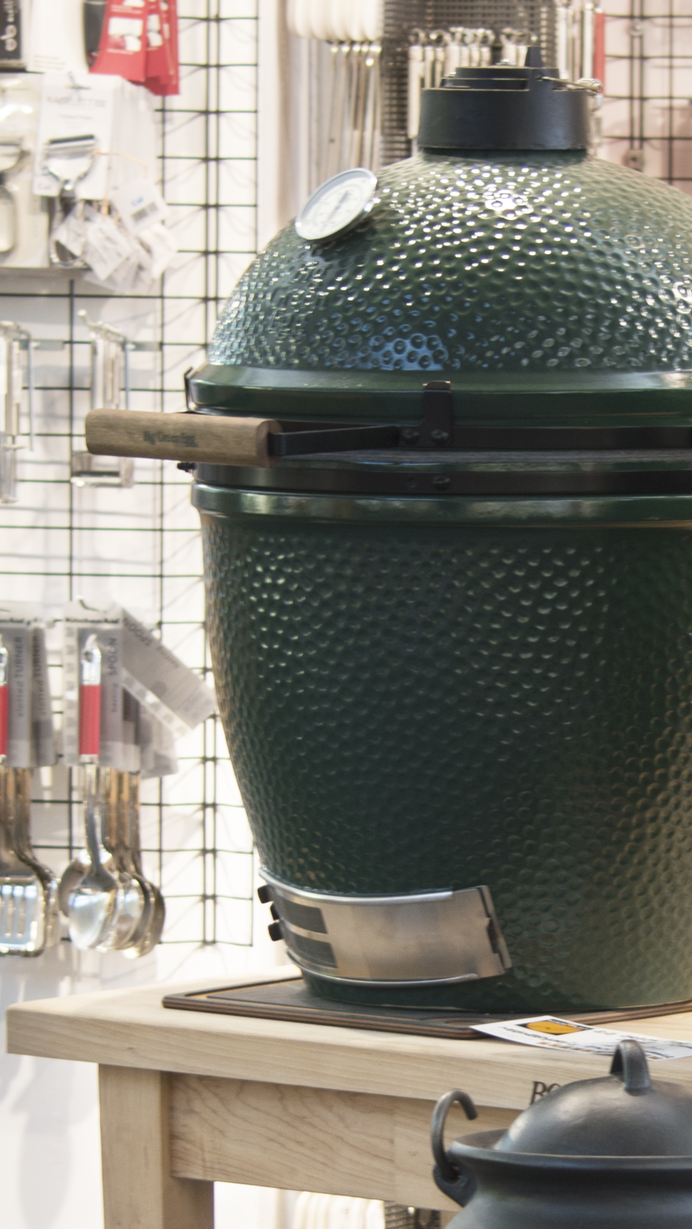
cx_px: 662
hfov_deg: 5.3
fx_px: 7515
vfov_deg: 9.3
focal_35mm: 230
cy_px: 859
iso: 100
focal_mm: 55
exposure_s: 1/4
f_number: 4.5
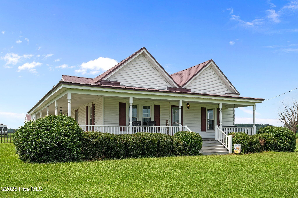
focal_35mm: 31
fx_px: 256
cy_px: 99
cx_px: 149
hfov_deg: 60.3
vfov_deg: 42.3
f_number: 8
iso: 250
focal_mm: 31
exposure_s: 1/640
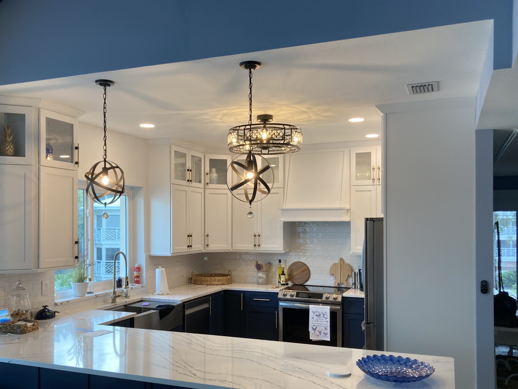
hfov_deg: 53.8
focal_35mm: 34
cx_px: 229
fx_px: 509
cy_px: 225
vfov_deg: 41.7
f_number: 1.8
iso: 50
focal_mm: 3.99
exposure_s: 1/60
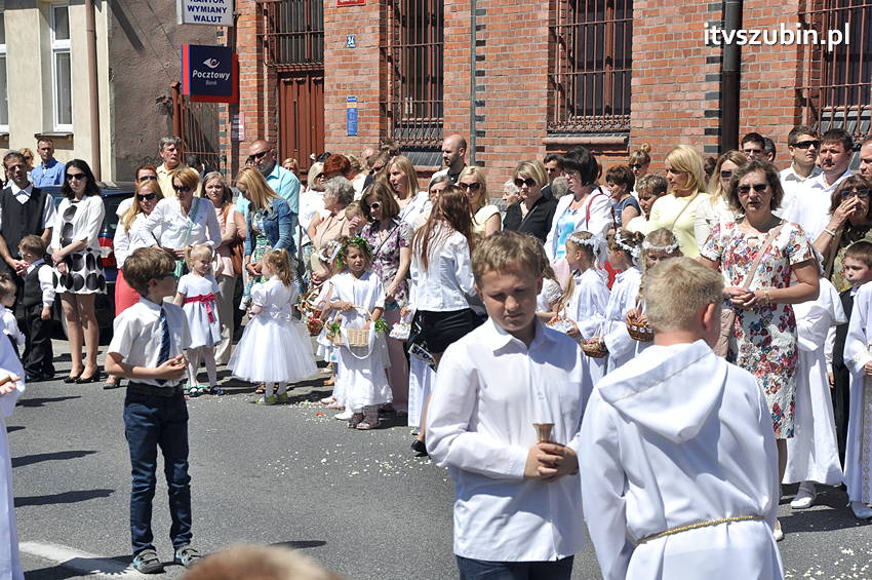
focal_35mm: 87
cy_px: 290
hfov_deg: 23.4
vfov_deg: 15.7
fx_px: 2105
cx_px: 436
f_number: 10
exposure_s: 1/1600
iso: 400
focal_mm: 58
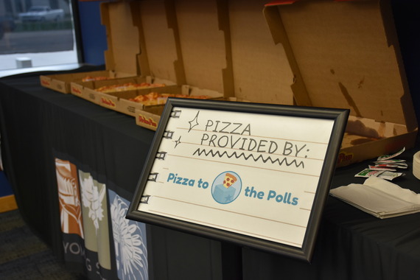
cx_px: 210
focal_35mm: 48
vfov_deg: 28.1
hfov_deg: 41.1
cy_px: 140
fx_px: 560
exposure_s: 1/100
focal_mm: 32
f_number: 5
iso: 800
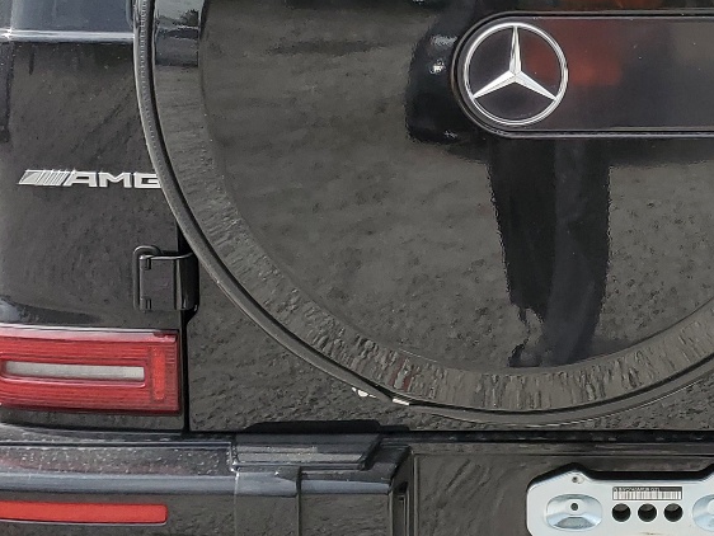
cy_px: 150
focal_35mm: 74
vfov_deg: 19.8
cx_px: 607
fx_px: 1527
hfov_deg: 25.7
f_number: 1.5
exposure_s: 1/2000
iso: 50
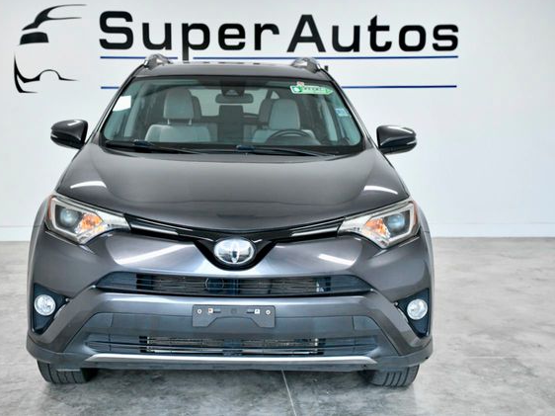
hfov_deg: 41.2
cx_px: 240
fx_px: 737
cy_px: 206
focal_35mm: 46
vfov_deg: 31.5
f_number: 4.5
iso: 2500
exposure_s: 1/800
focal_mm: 42
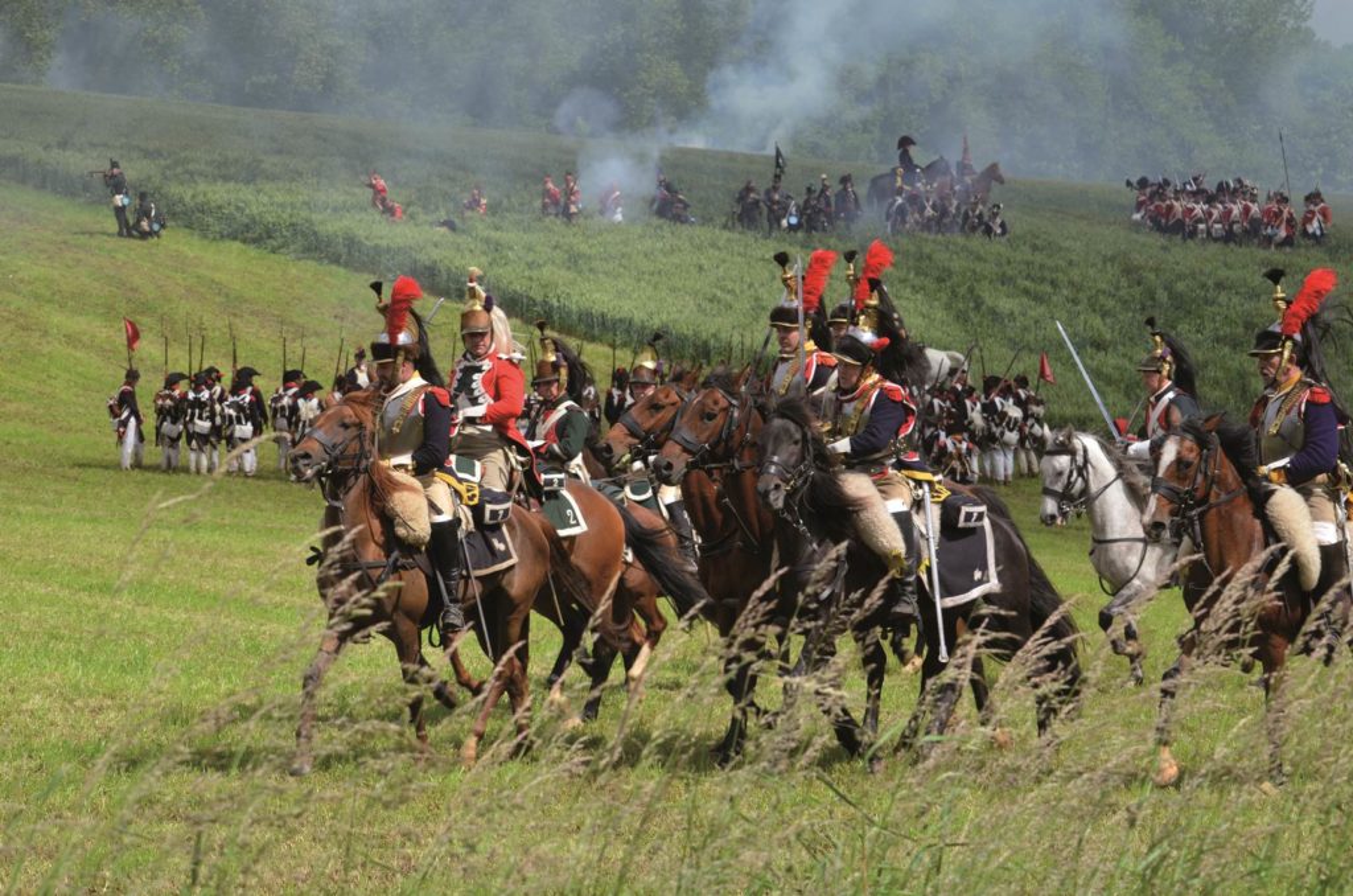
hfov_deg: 17.5
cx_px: 676
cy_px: 448
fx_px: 4388
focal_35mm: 117
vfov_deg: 11.7
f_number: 8
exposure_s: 1/250
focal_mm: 78
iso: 100
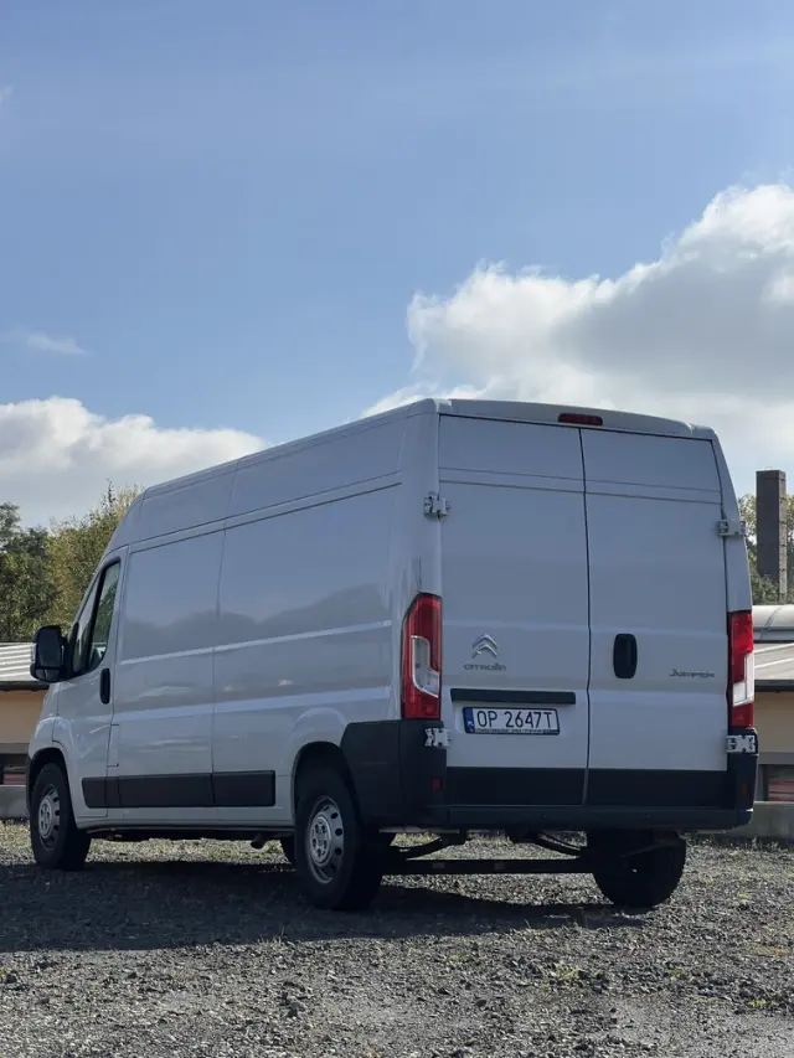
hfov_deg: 19.1
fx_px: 2354
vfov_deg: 25.3
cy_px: 529
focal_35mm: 77
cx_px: 397
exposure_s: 1/1597
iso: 32
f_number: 2.8
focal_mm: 9
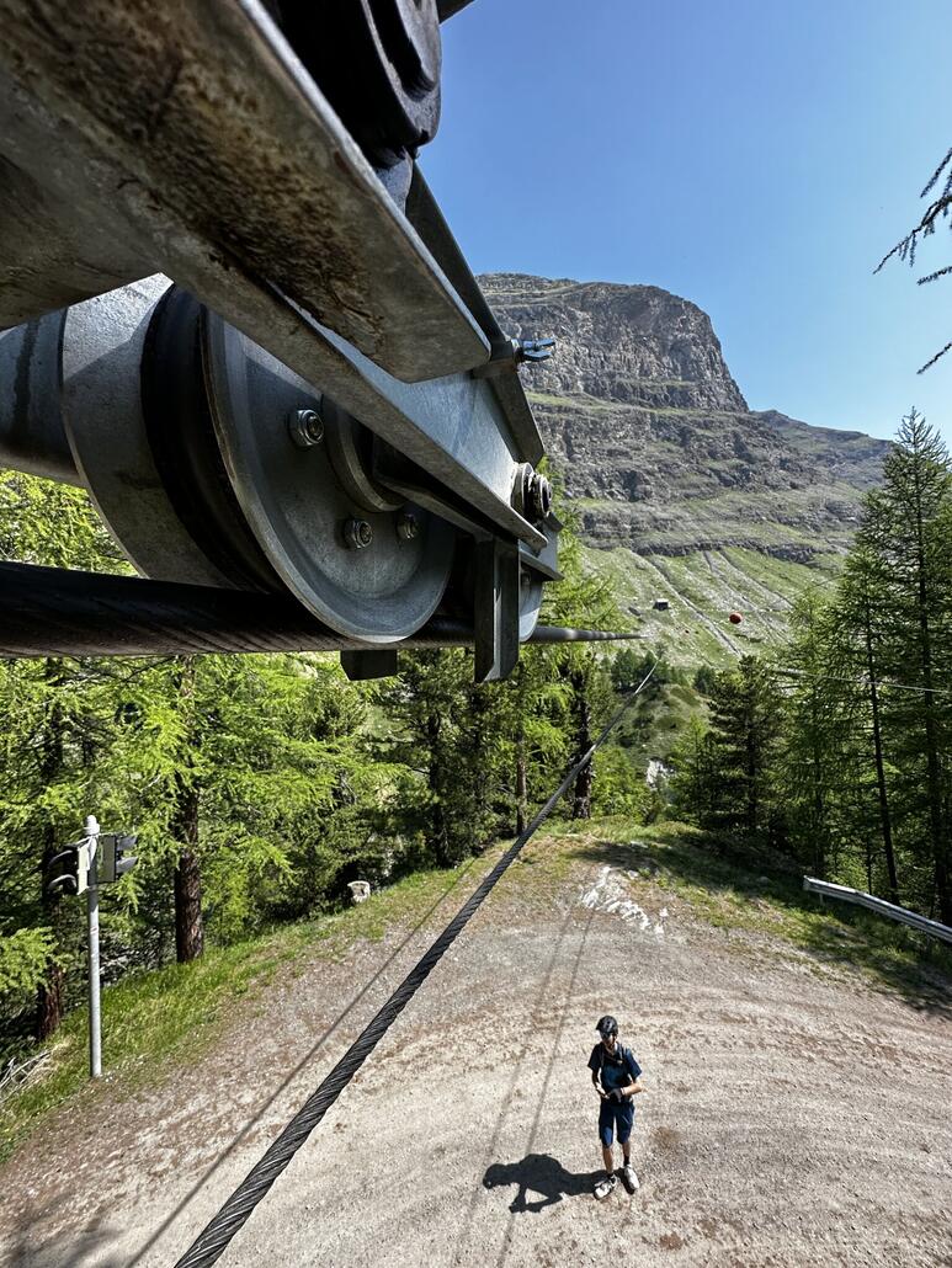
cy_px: 634
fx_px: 513
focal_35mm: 14
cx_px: 476
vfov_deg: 102.0
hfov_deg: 85.7
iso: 40
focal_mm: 2.22
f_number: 2.2
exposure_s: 1/481
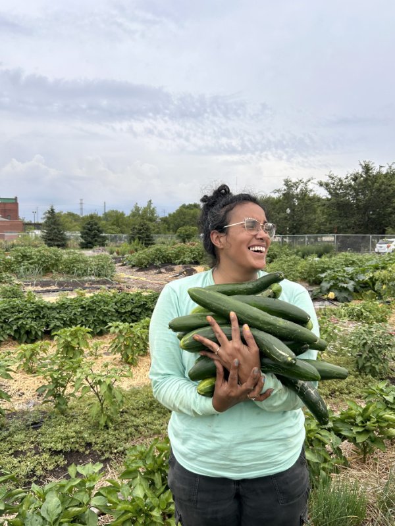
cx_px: 198
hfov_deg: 53.1
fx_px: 396
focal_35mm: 26
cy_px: 263
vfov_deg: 67.3
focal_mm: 5.7
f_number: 1.5
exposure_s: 1/3257
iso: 50
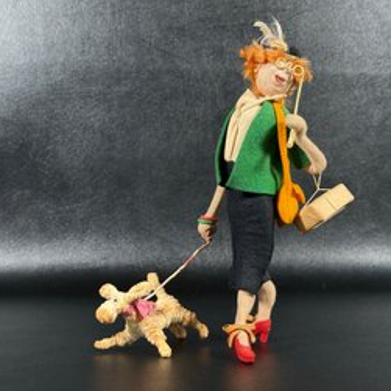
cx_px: 224
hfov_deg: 29.5
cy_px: 196
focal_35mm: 58
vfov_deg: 29.6
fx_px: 741
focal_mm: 6.86
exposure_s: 1/60
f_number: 1.78
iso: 160
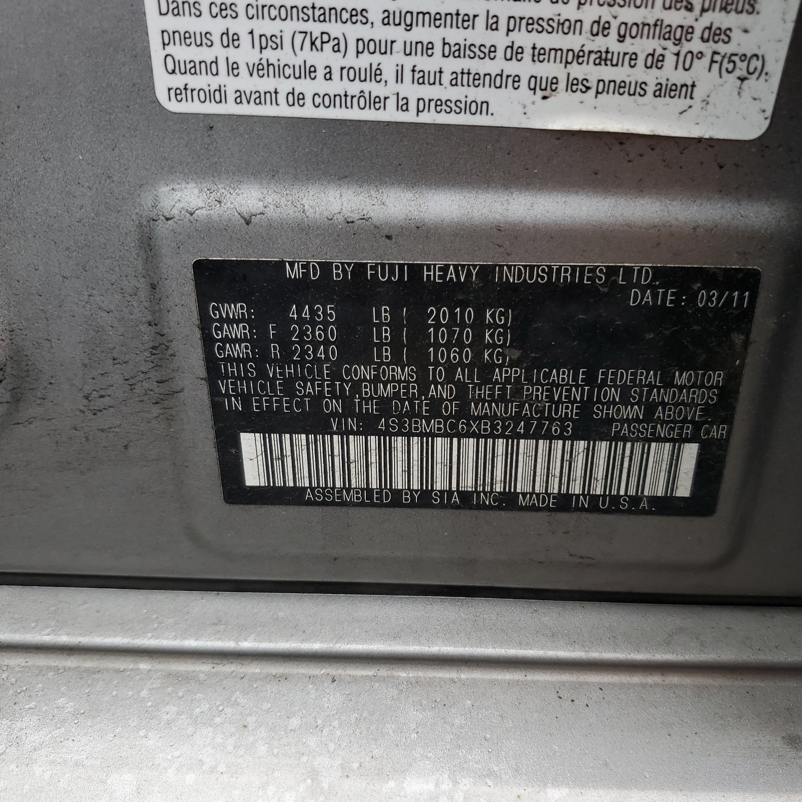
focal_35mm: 31
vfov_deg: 52.5
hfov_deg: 52.5
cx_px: 400
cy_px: 425
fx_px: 813
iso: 50
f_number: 1.5
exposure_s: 1/164
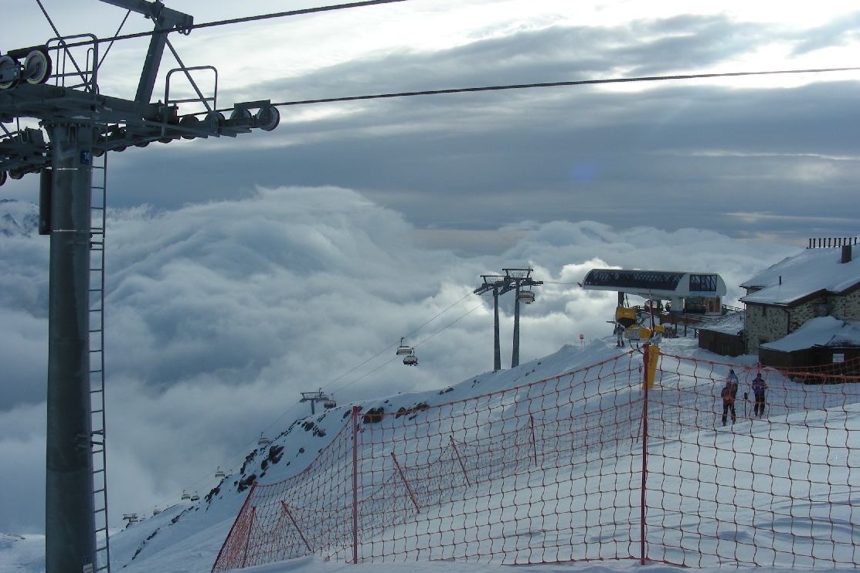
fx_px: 955
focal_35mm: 40
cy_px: 298
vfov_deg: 33.4
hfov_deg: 48.5
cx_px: 434
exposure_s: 1/410
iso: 50
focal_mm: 6.3
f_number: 5.6
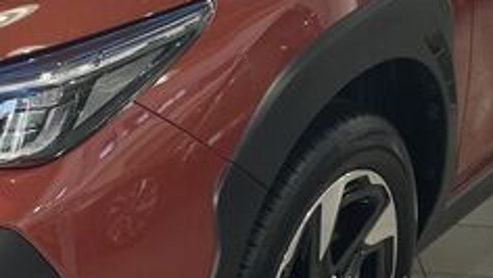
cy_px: 121
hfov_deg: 21.8
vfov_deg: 12.6
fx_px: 1256
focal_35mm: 96
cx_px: 67
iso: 125
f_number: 1.6
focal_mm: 4.2
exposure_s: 1/100
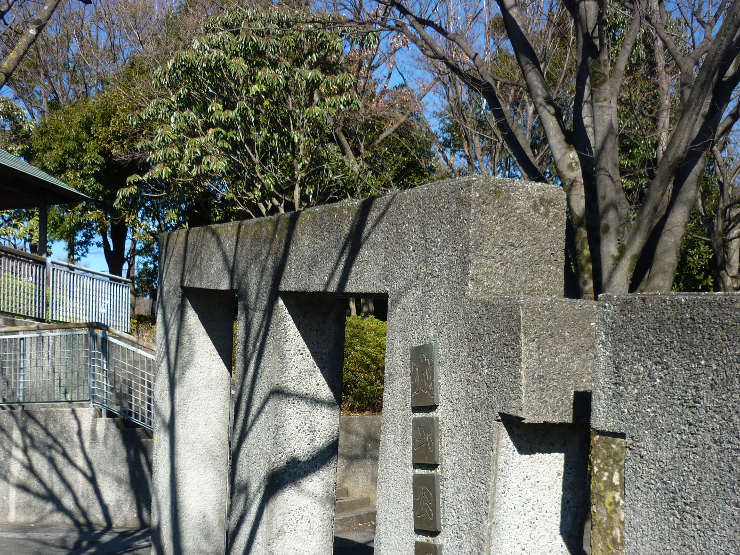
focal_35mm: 43
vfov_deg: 33.4
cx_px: 363
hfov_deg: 43.8
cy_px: 360
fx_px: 919
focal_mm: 5.5
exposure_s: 1/800
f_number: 2.8
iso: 80
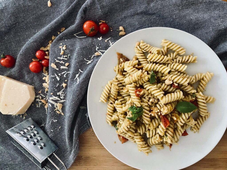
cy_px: 85
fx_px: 170
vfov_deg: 53.1
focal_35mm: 26
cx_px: 114
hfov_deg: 67.3
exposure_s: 1/30
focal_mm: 4.25
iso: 640
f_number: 1.8
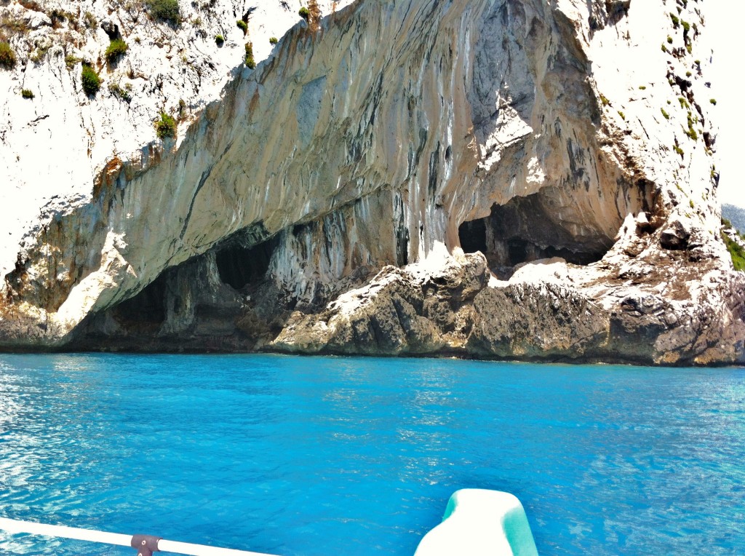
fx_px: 752
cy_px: 278
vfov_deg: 40.6
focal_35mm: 35
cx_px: 372
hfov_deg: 52.7
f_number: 2.8
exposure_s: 1/618
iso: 80
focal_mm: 3.85
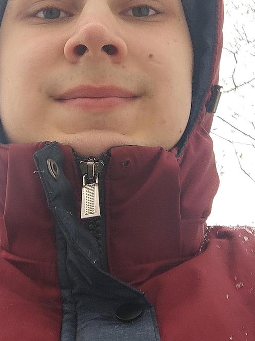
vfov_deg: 31.8
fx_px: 590
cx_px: 94
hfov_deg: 24.3
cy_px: 97
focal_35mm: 60
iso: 108
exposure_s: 1/100
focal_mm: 3.14
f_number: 2.2
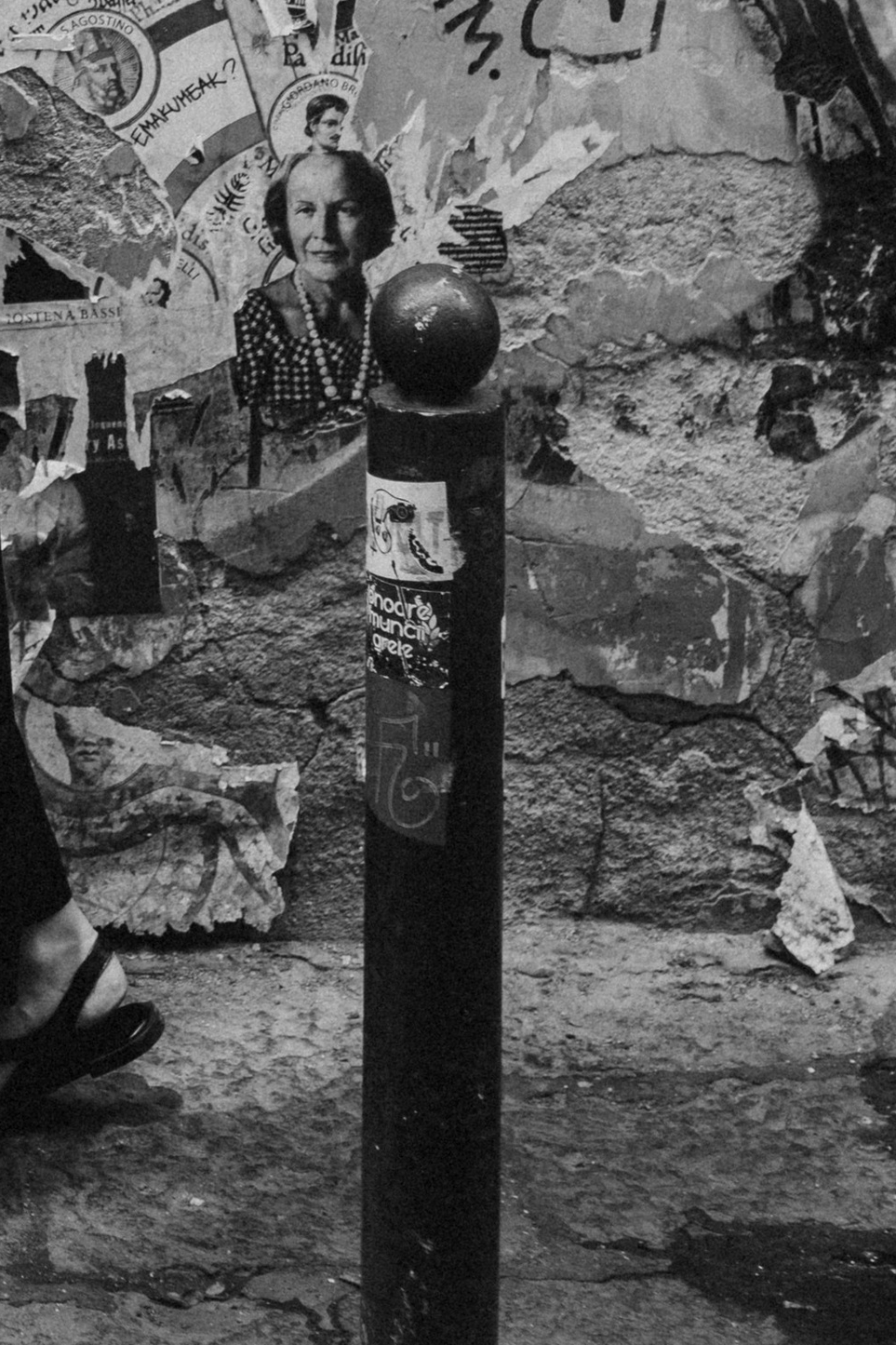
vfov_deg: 20.2
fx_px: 3473
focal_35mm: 93
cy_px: -383
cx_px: 70
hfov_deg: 14.5
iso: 125
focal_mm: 35
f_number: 2.8
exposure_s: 1/200
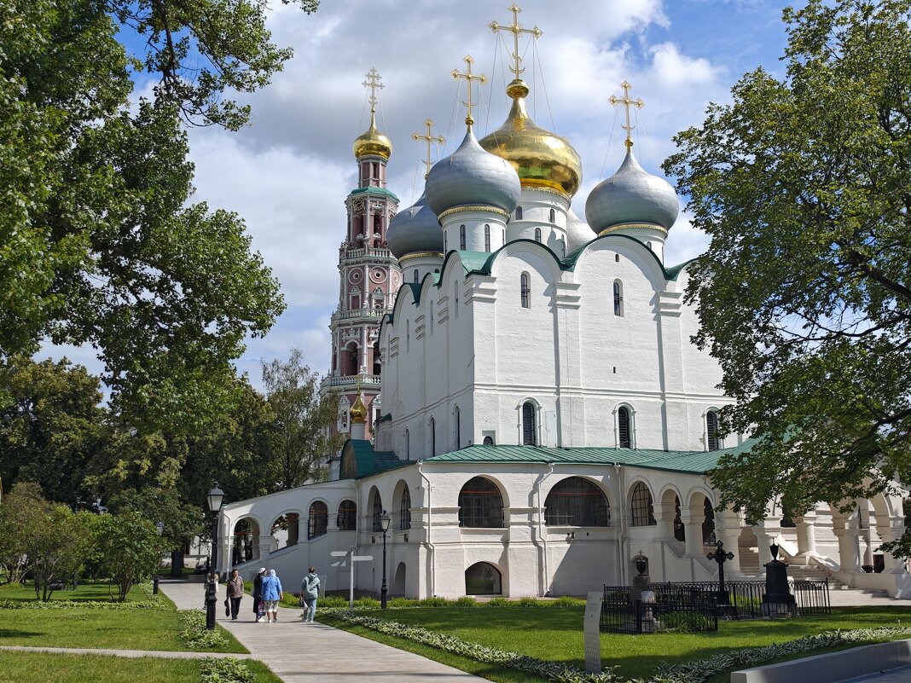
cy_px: 342
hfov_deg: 50.1
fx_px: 974
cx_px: 456
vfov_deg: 38.7
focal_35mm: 37
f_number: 2
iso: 50
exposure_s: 1/1827
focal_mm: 8.72
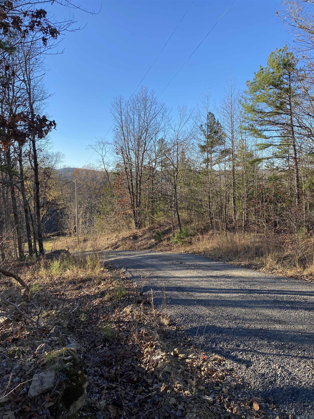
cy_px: 210
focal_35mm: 26
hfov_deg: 53.1
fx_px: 314
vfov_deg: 67.3
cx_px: 157
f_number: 1.8
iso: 32
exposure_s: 1/898
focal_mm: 4.25
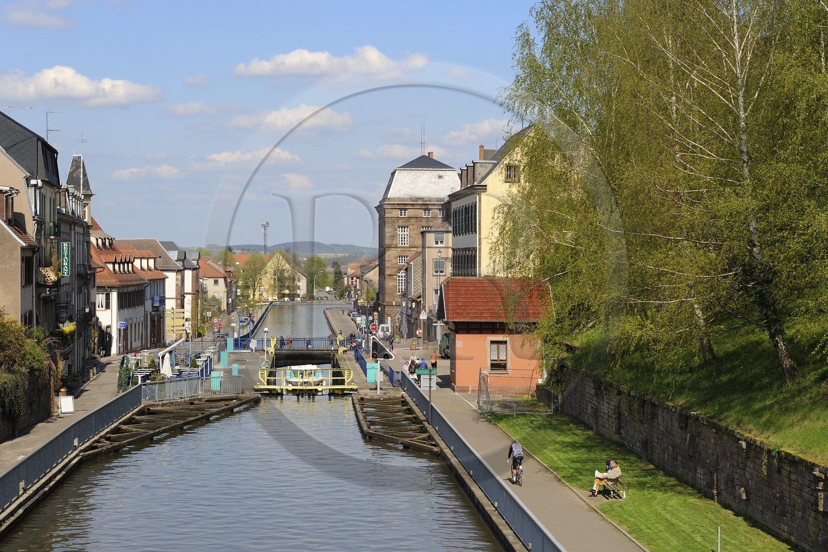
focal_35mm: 70
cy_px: 276
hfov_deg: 28.8
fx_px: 1610
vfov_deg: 19.4
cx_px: 414
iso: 200
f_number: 11
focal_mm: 70
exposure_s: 1/200
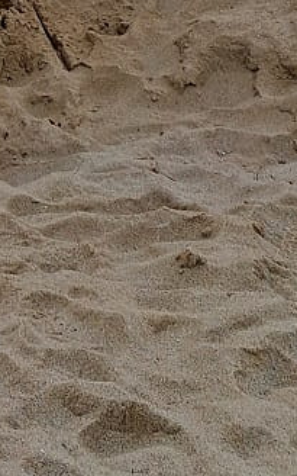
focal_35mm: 118
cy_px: -534
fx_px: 1528
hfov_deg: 9.6
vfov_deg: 14.2
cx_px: -462
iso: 50
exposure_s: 1/1473
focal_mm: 5.23
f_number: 1.8
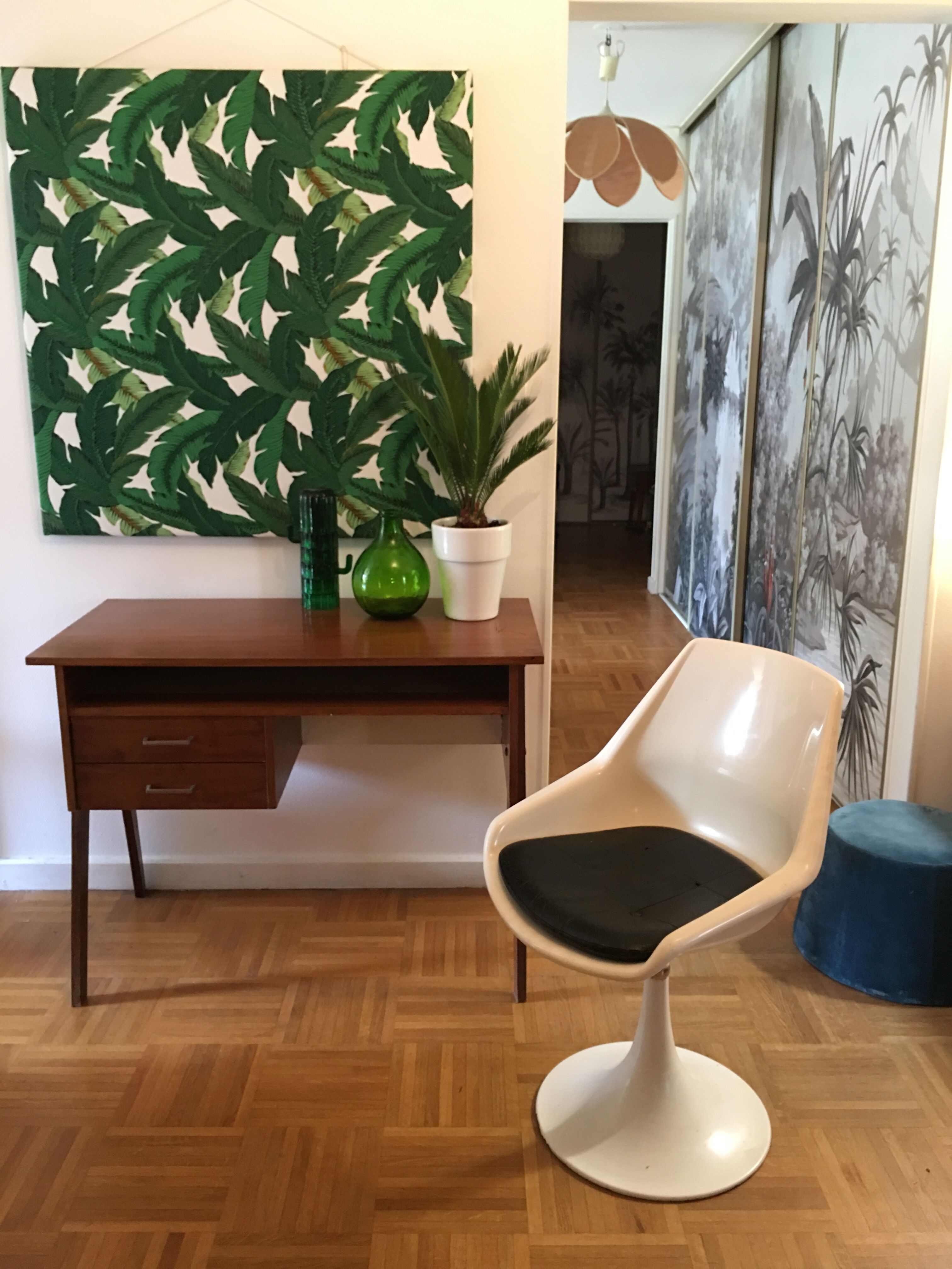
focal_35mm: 29
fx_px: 1063
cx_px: 476
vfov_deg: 61.7
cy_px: 634
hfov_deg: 48.2
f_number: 2.2
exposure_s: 1/10
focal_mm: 4.15
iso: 80
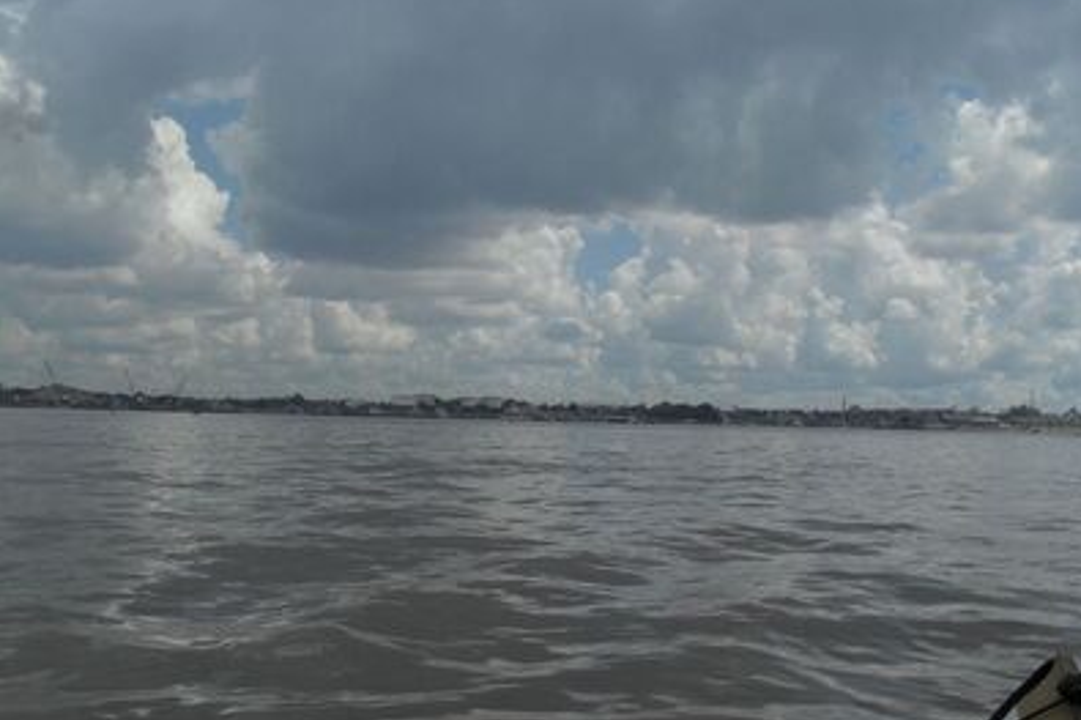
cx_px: 545
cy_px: 378
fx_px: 1201
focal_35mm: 40
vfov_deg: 33.4
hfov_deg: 48.5
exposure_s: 1/500
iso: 80
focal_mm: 6.3
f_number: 8.3
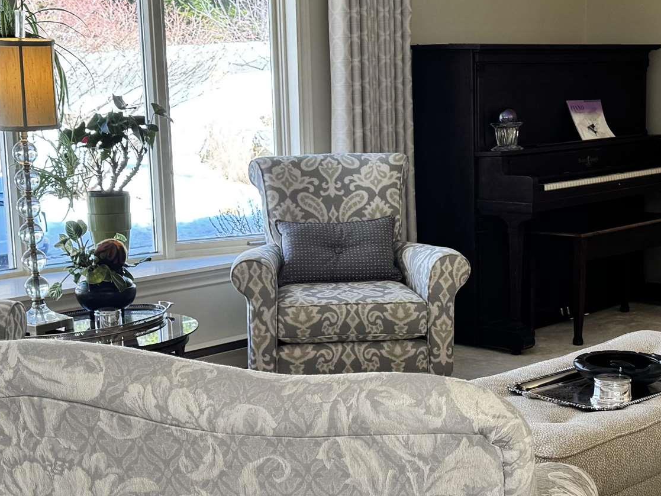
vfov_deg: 22.3
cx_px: 446
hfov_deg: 29.2
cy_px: 269
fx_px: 1260
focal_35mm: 66
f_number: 1.78
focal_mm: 6.76
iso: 80
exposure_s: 1/120
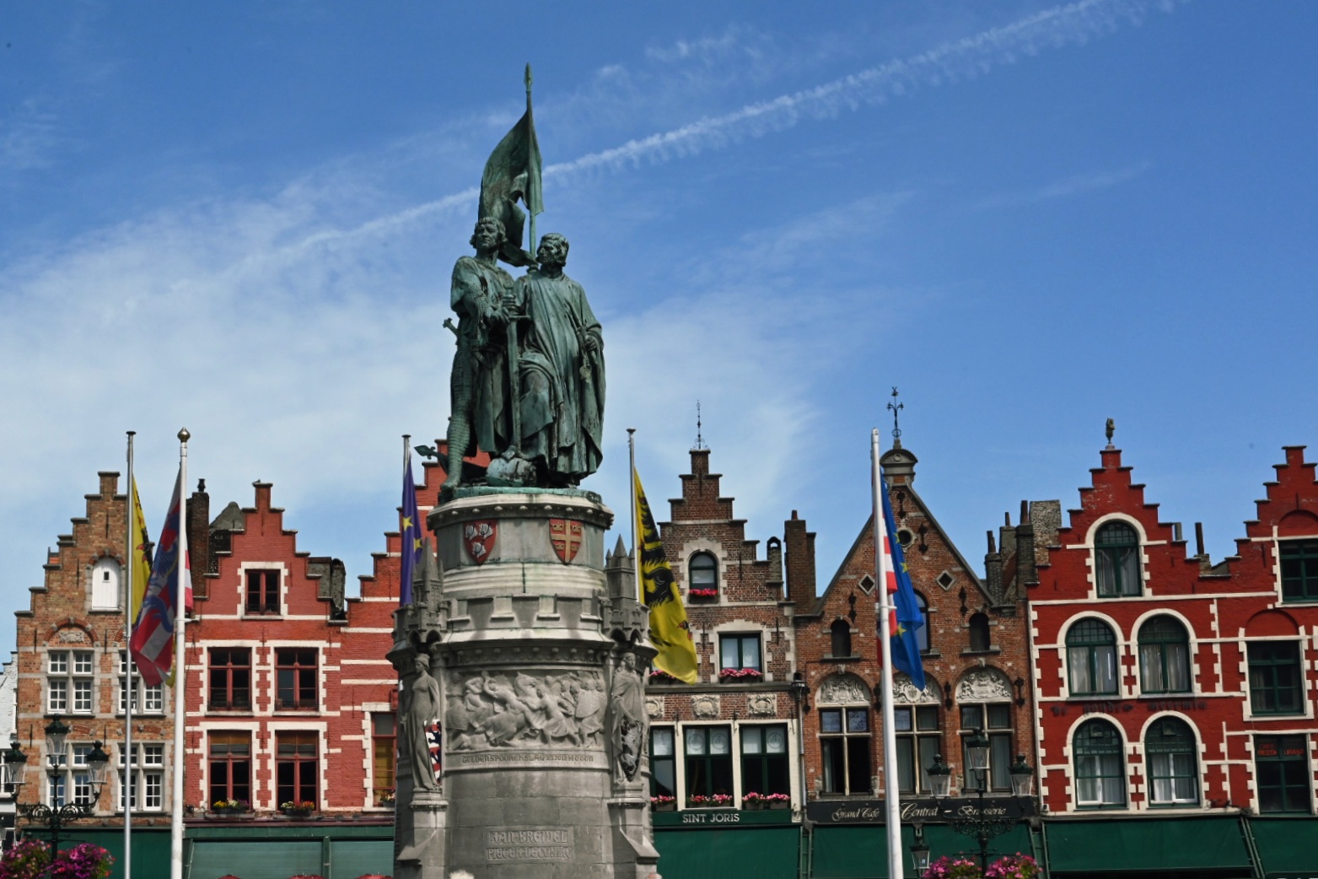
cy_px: 440
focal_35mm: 60
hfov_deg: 33.4
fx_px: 2196
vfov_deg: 22.6
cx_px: 659
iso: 1600
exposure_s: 1/1250
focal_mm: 60
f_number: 18
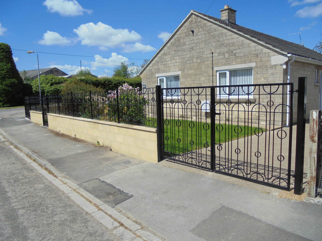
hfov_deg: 67.3
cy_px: 120
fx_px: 242
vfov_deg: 53.1
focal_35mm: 26
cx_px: 161
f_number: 11.5
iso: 100
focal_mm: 4.6
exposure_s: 1/125
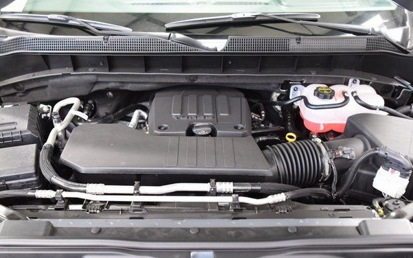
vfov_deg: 32.7
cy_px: 143
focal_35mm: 39
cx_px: 195
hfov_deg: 50.4
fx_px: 439
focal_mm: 24
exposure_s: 1/15
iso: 1600
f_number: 3.5
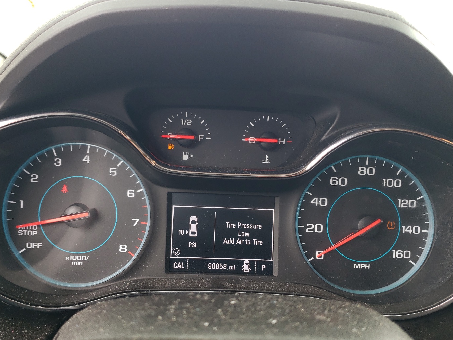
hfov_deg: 58.4
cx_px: 220
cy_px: 188
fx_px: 406
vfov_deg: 45.4
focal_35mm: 31
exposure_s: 1/120
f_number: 1.5
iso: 52
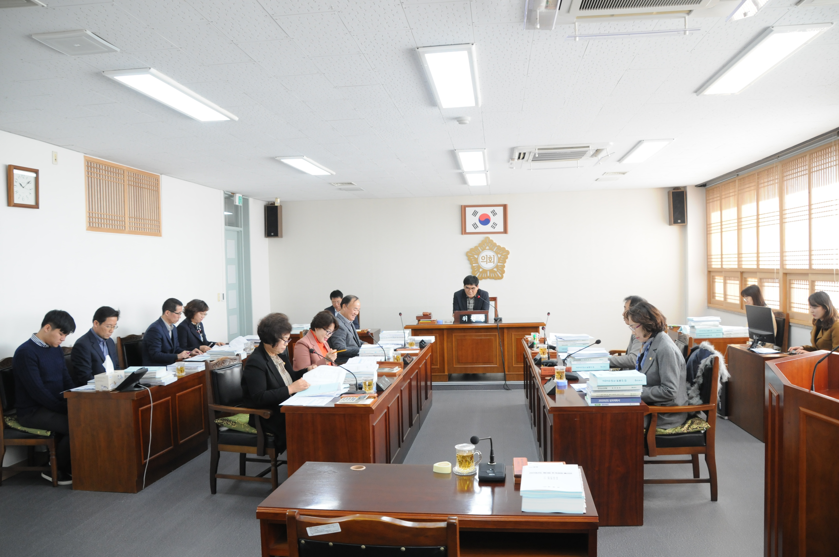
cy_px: 278
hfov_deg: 67.4
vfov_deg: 47.8
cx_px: 420
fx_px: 628
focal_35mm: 27
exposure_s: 1/80
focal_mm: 18
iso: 800
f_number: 4.5
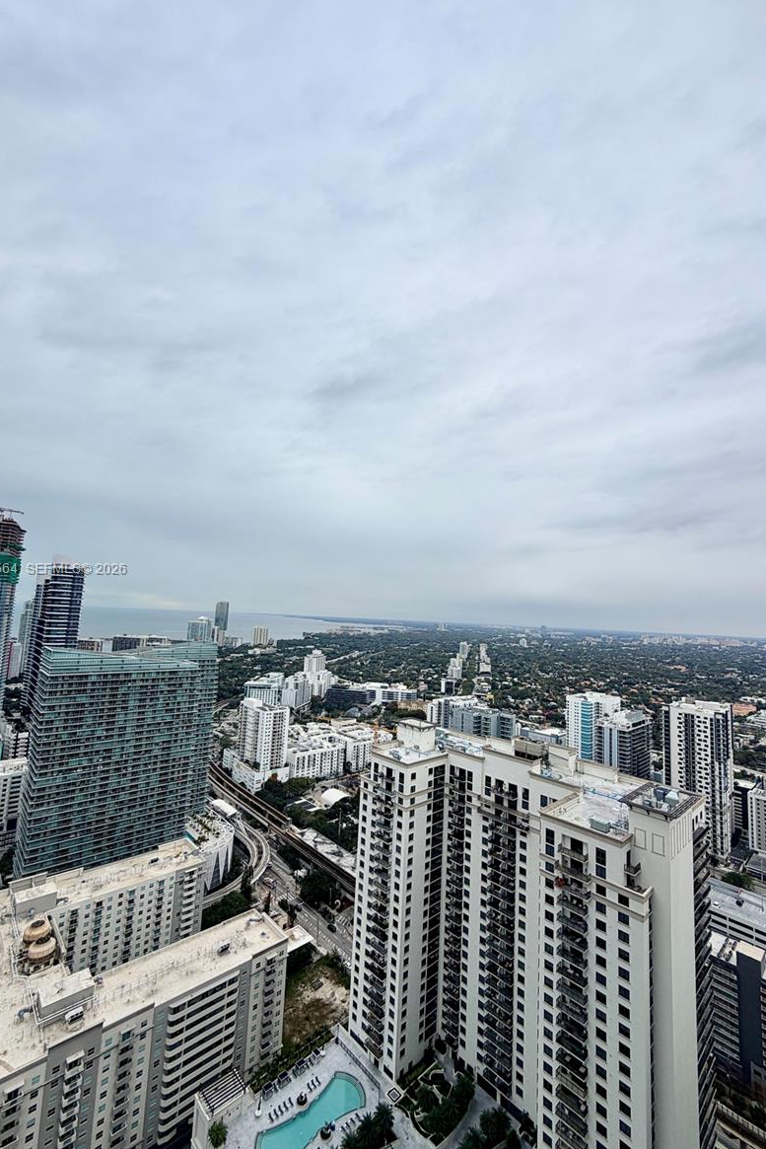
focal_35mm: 15
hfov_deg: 77.3
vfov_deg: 100.4
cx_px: 387
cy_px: 570
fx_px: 479
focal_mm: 2.22
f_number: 2.2
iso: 20
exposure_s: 1/809
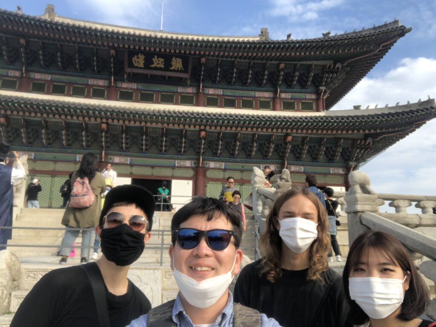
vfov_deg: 44.2
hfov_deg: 56.8
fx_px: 403
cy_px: 164
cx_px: 218
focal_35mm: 32
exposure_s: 1/519
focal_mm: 2.87
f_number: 2.2
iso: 20
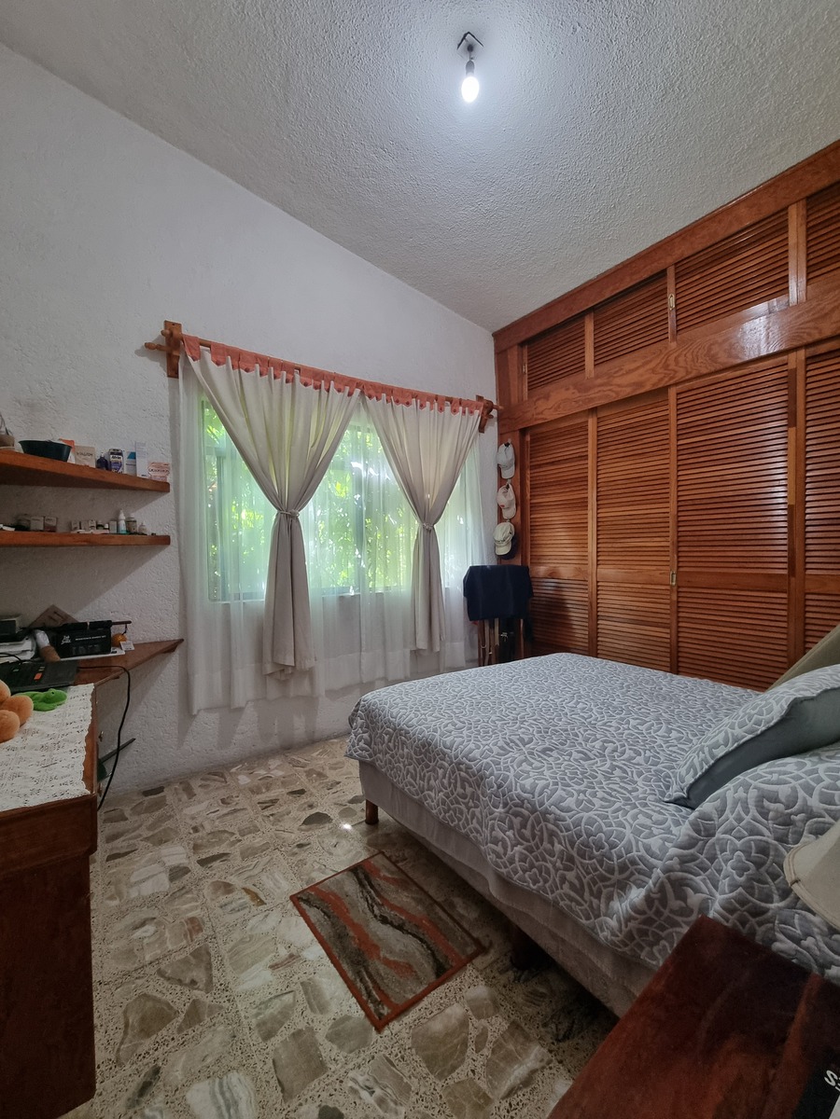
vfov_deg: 106.2
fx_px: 421
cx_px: 420
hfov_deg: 89.9
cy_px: 560
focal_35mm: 13
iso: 320
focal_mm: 2.2
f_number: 2.2
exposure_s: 1/60
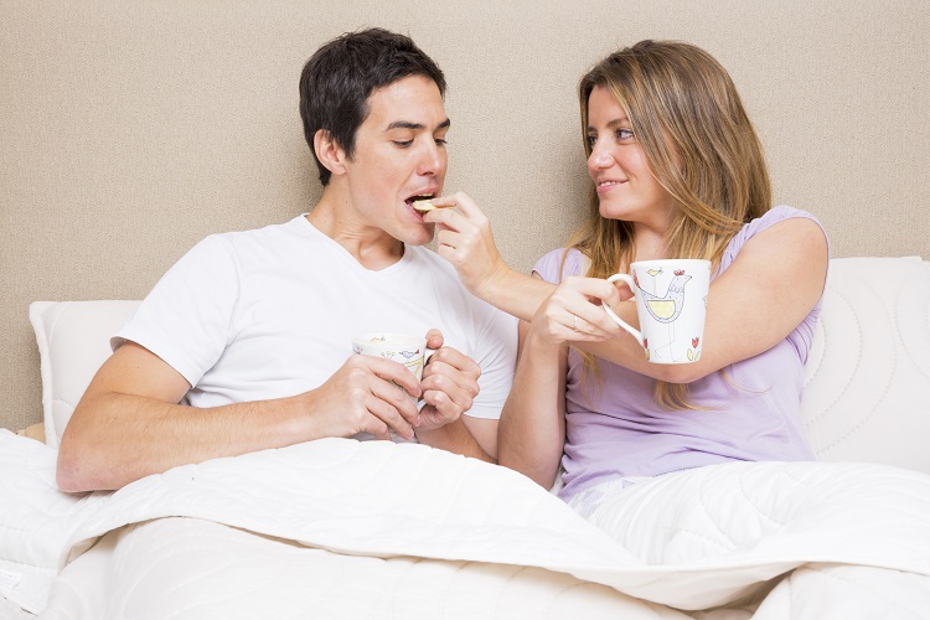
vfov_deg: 26.0
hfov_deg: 38.2
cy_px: 310
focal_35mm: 52
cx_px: 465
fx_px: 1343
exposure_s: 1/100
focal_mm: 52
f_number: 11
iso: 200
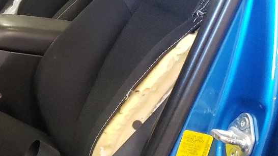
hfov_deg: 23.0
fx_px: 612
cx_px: -73
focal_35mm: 83
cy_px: 33
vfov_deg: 14.5
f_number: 1.5
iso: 389
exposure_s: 1/30
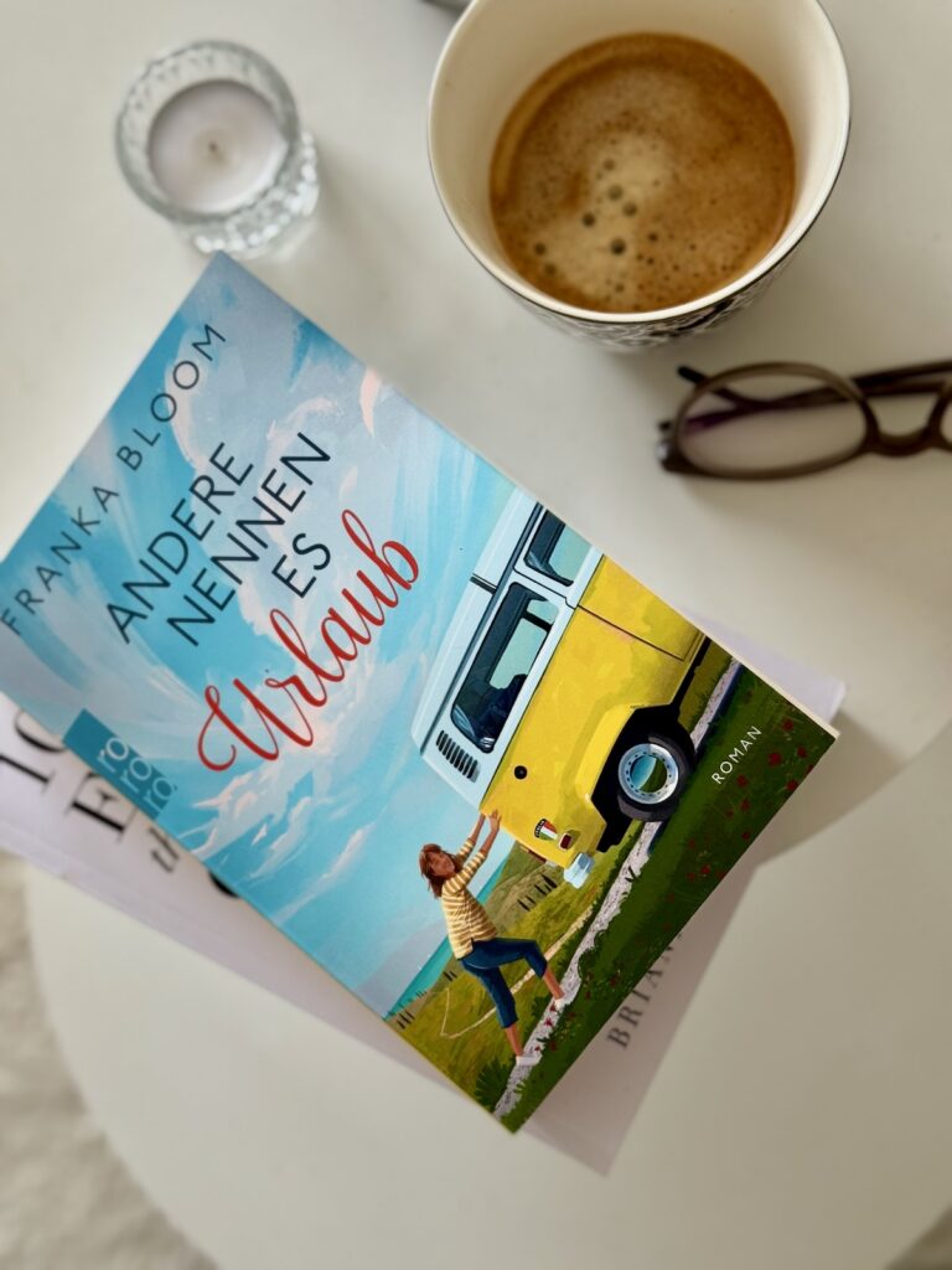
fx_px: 1760
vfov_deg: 39.7
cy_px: 635
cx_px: 476
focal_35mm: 48
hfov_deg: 30.3
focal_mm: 6.76
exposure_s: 1/92
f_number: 1.78
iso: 100
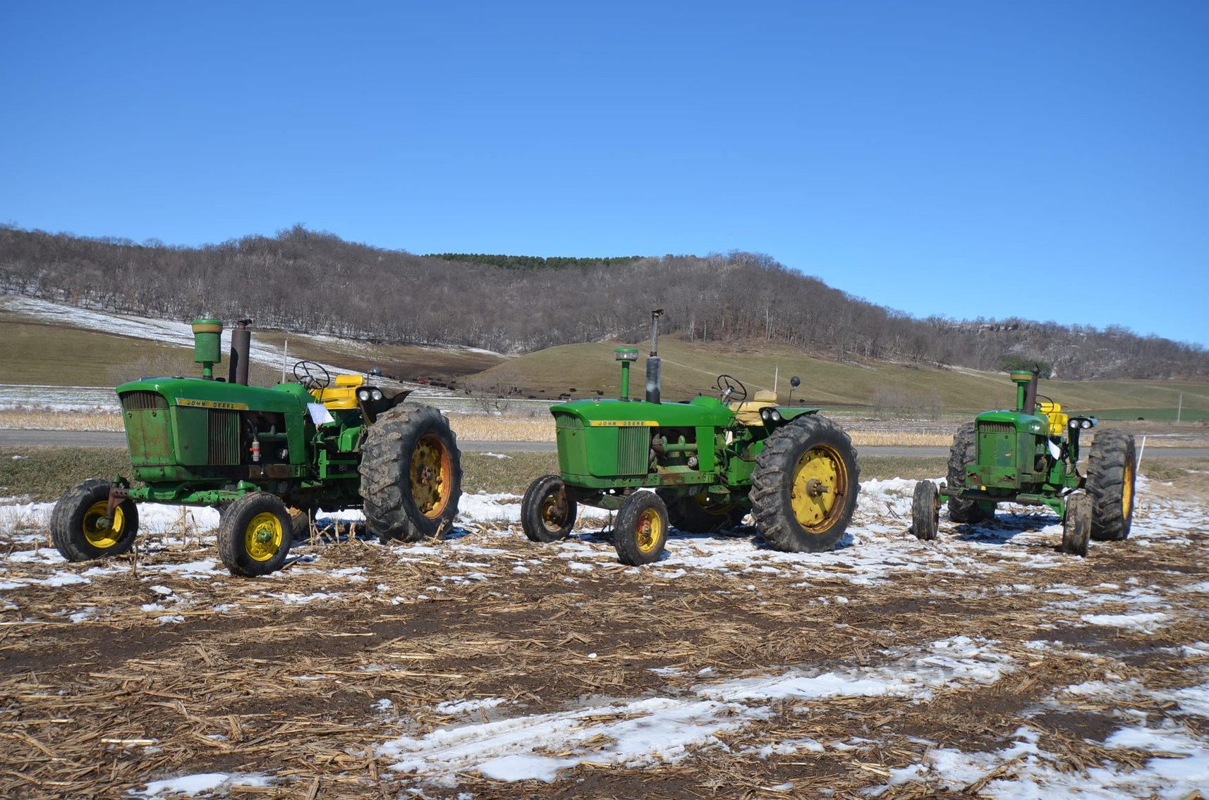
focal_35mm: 33
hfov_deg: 57.3
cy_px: 400
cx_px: 604
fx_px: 1106
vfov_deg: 39.8
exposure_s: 1/320
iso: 100
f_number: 9
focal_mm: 22
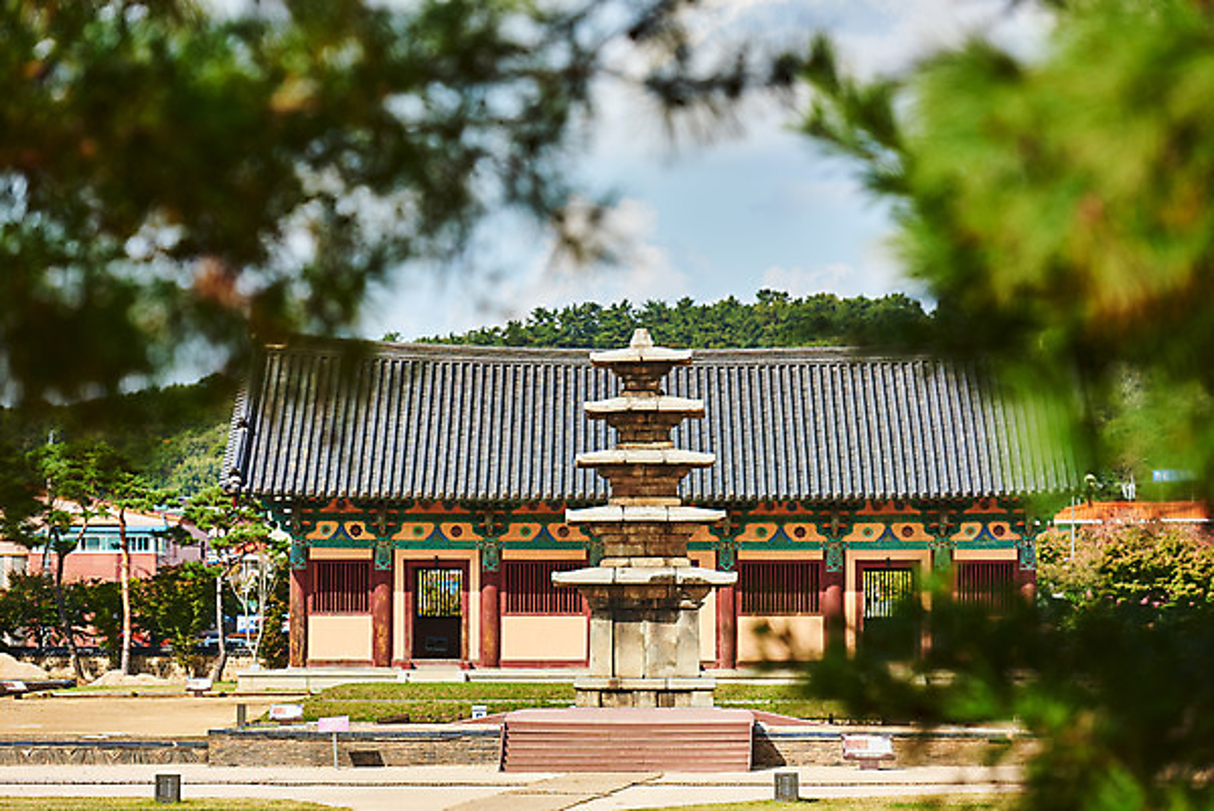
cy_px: 406
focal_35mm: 130
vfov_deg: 10.6
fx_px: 4386
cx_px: 607
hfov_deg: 15.8
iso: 200
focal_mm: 130
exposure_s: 1/1000
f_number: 4
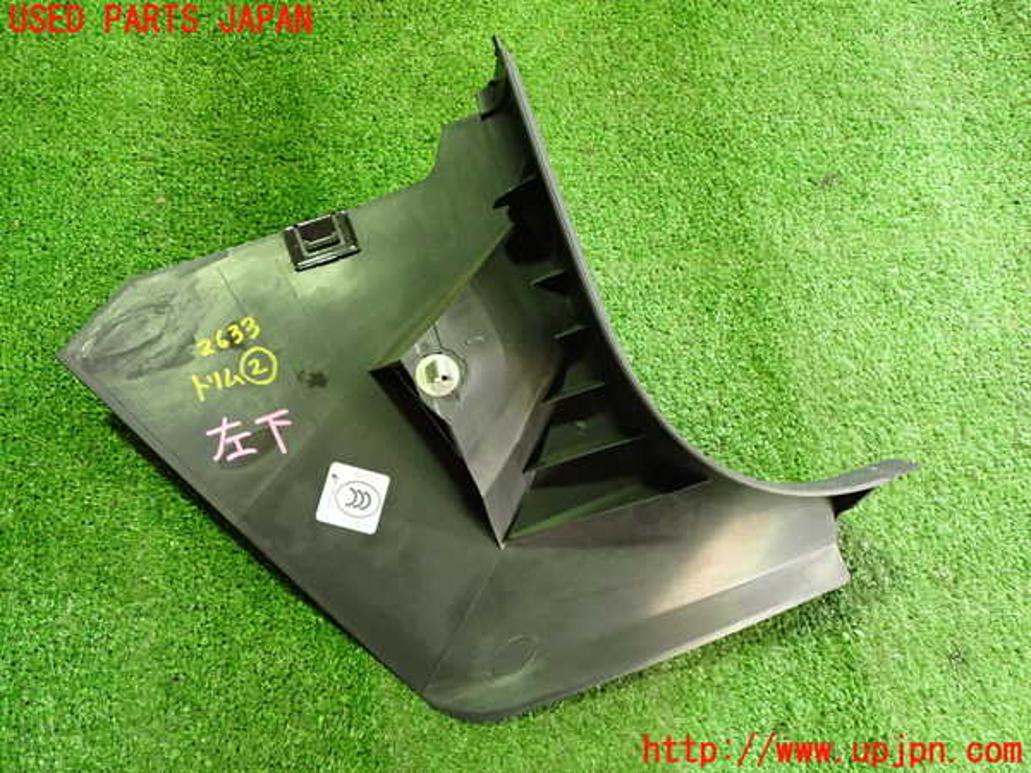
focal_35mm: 30
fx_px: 894
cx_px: 516
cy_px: 386
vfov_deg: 46.8
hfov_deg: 60.0
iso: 640
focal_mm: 5.4
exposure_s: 1/30
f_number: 2.3
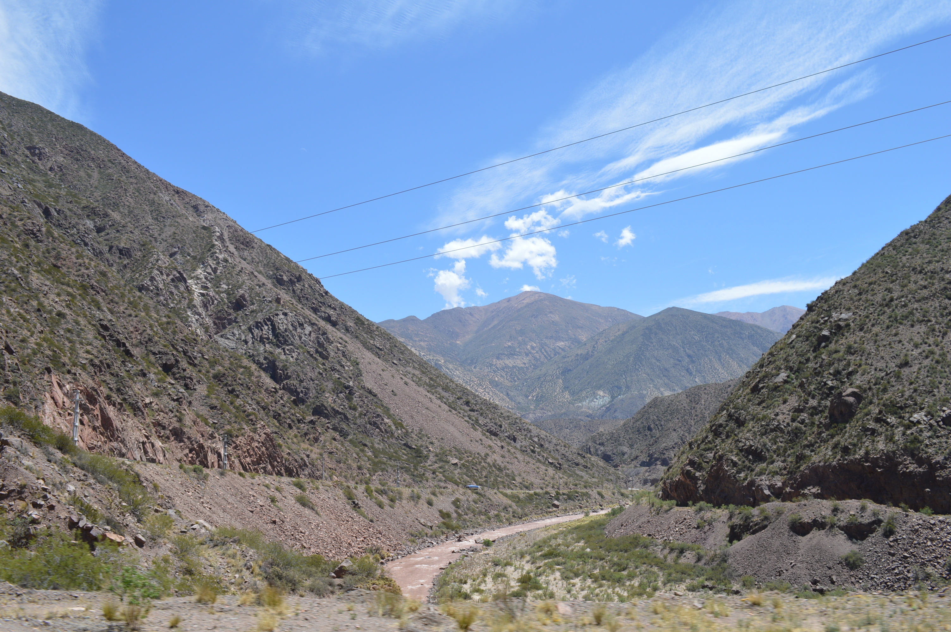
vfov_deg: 43.5
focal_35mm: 30
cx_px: 476
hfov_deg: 62.0
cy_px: 316
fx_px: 792
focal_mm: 20
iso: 100
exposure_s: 1/250
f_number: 8
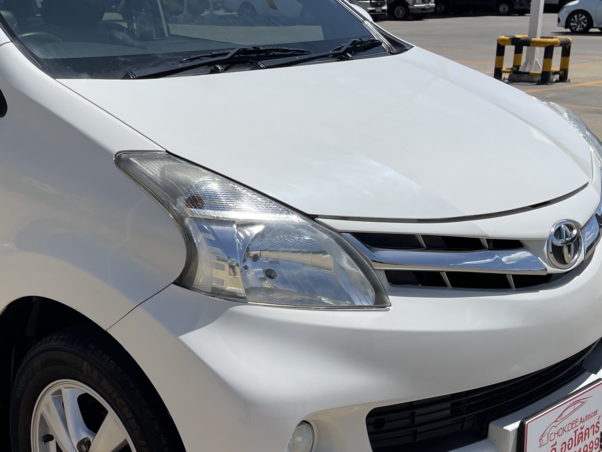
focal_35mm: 52
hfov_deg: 35.7
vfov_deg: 28.0
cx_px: 125
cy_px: 221
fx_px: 904
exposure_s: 1/6579
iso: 32
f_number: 1.6
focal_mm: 5.1
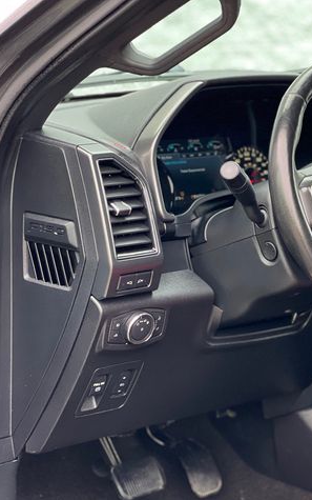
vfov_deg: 18.9
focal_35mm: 110
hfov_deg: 11.8
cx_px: 317
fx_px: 1496
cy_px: 252
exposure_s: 1/121
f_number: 2.8
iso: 160
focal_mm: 9
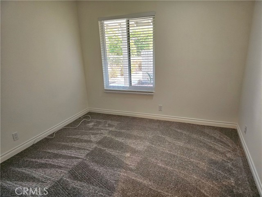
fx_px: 174
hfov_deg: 73.9
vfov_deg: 58.9
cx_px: 131
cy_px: 98
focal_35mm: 23
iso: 800
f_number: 1.7
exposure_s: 1/120
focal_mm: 6.3
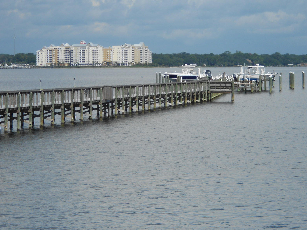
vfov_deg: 8.8
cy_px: 100
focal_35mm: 169
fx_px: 1499
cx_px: 139
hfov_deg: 11.7
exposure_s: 1/500
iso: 80
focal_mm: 23
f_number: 6.5
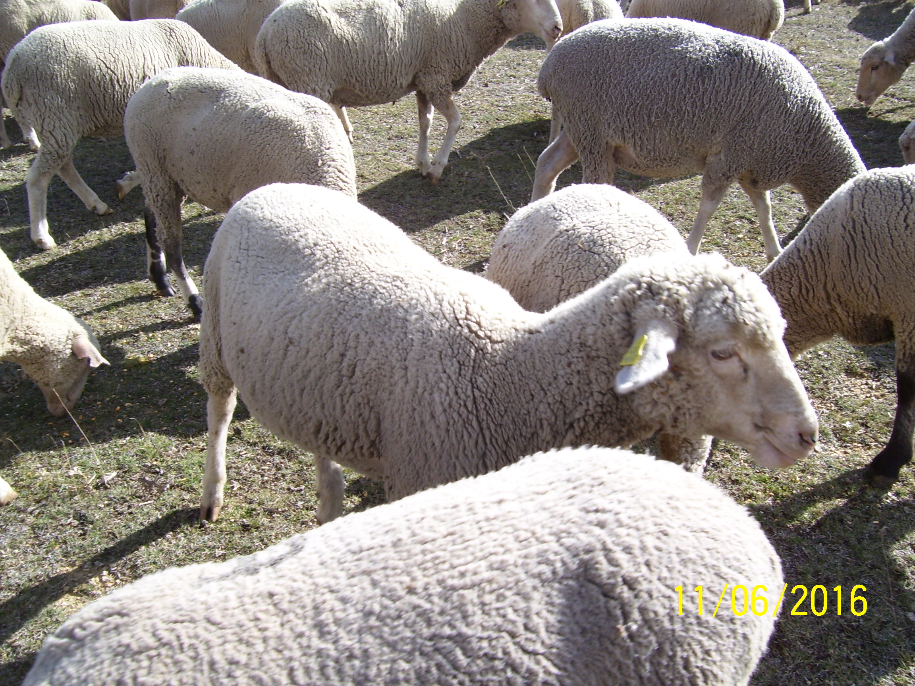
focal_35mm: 36
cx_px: 458
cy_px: 343
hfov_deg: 51.4
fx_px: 952
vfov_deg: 39.7
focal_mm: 6
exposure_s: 1/250
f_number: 4.8
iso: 80
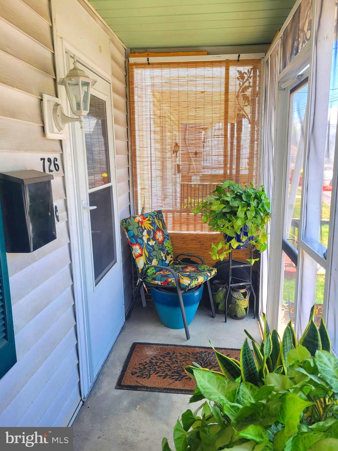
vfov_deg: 67.3
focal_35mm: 26
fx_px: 338
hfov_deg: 53.1
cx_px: 169
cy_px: 226
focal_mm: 5.4
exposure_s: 1/229
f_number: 1.8
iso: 40
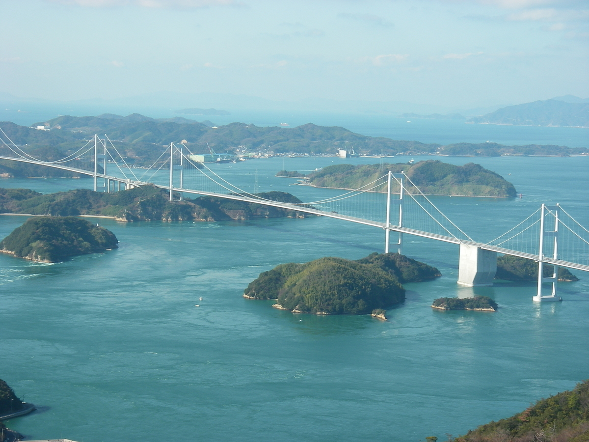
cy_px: 221
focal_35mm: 83
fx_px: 1412
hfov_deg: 23.6
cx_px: 294
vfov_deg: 17.8
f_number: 7.8
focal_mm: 13.8
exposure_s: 1/125
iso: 64
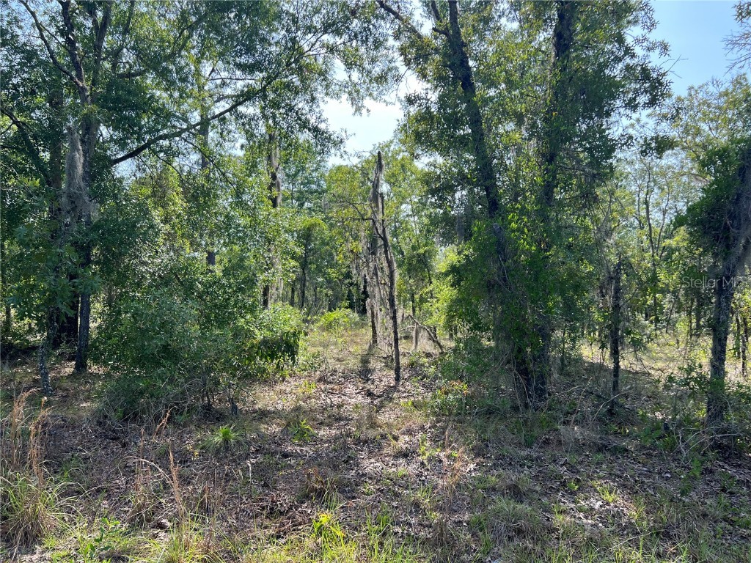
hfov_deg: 67.3
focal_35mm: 26
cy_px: 282
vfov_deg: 53.1
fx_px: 564
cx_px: 376
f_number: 1.5
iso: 50
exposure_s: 1/917
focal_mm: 5.7
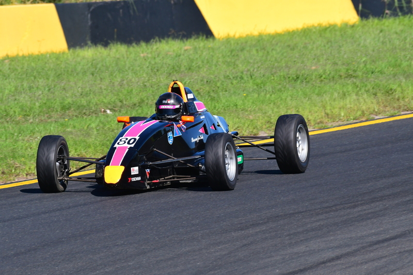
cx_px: 206
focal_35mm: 750
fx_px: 8602
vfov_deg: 1.8
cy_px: 138
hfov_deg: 2.8
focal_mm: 500
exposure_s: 1/640
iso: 500
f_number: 11
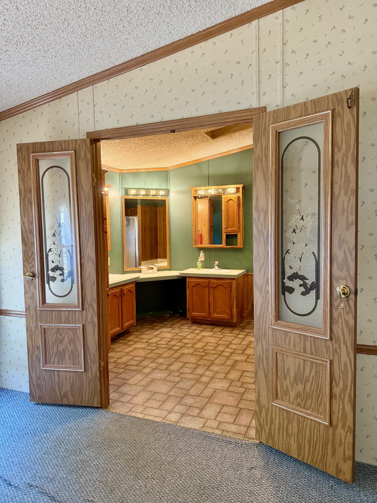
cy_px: 252
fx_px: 349
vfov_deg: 71.6
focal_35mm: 24
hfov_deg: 56.8
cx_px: 188
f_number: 1.78
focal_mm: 6.76
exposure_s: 1/60
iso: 250
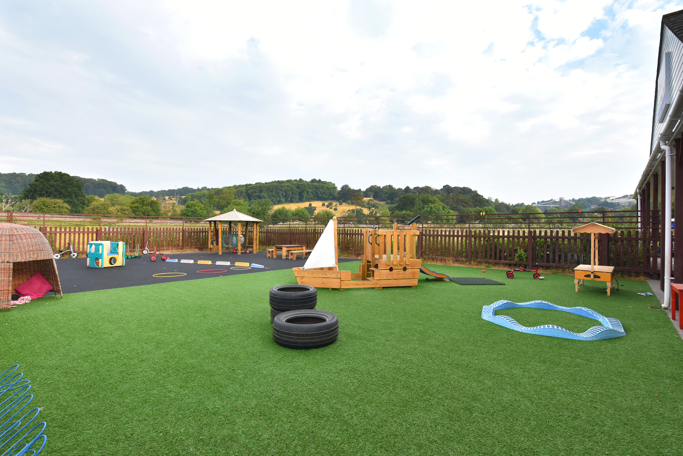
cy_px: 228
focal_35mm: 16
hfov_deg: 95.0
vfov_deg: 72.1
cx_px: 342
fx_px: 313
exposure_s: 1/160
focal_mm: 11
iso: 500
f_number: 10
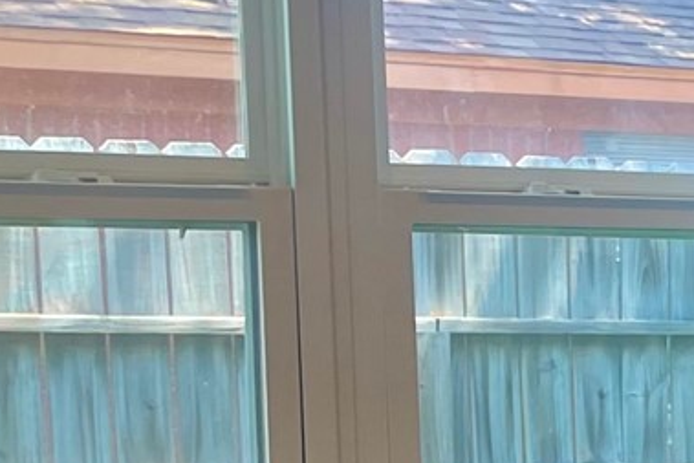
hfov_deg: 11.9
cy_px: 604
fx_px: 2815
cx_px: 1573
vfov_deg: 9.2
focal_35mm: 146
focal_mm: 4.2
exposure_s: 1/120
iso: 80
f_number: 1.6
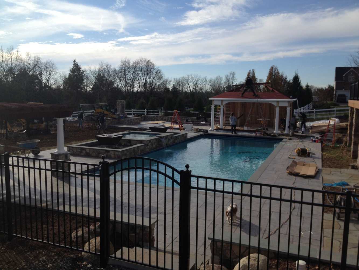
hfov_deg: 52.6
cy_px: 135
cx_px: 180
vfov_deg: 40.7
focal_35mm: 35
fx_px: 363
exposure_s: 1/2304
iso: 50
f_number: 2.4
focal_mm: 4.28
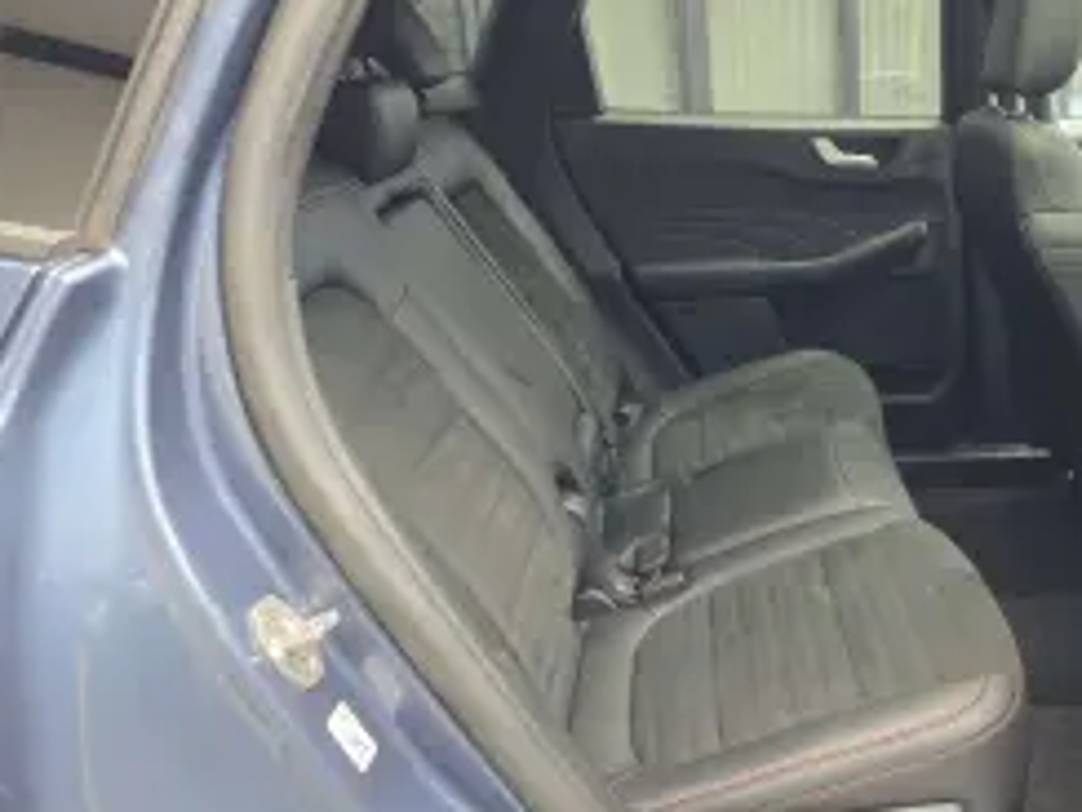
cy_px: 439
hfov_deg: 52.1
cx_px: 785
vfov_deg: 41.8
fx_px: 1063
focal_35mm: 34
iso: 500
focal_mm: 6.25
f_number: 1.7
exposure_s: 1/100
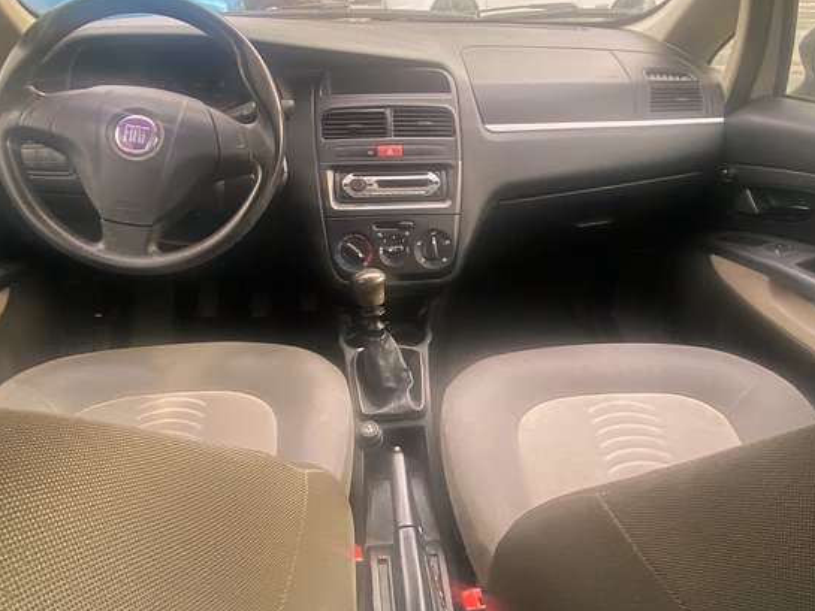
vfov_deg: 53.1
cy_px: 311
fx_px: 612
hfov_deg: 67.3
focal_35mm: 26
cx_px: 397
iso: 200
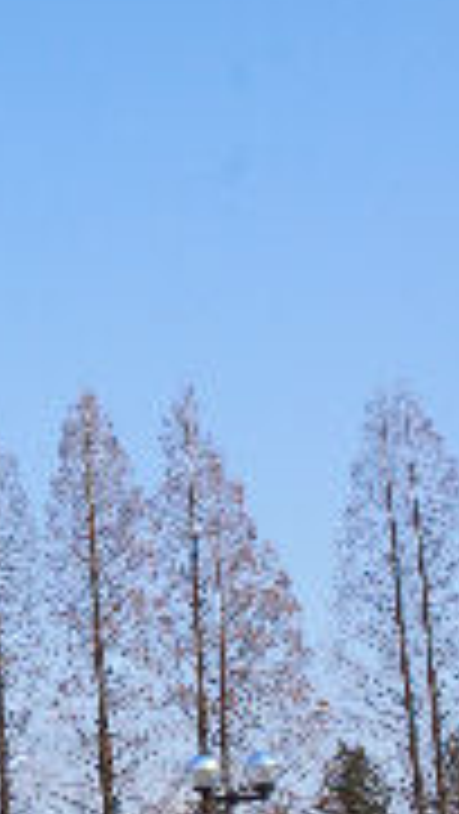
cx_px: -310
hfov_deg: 10.2
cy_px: 531
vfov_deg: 18.9
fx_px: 2442
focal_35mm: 113
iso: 200
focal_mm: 26
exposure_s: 1/250
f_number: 11
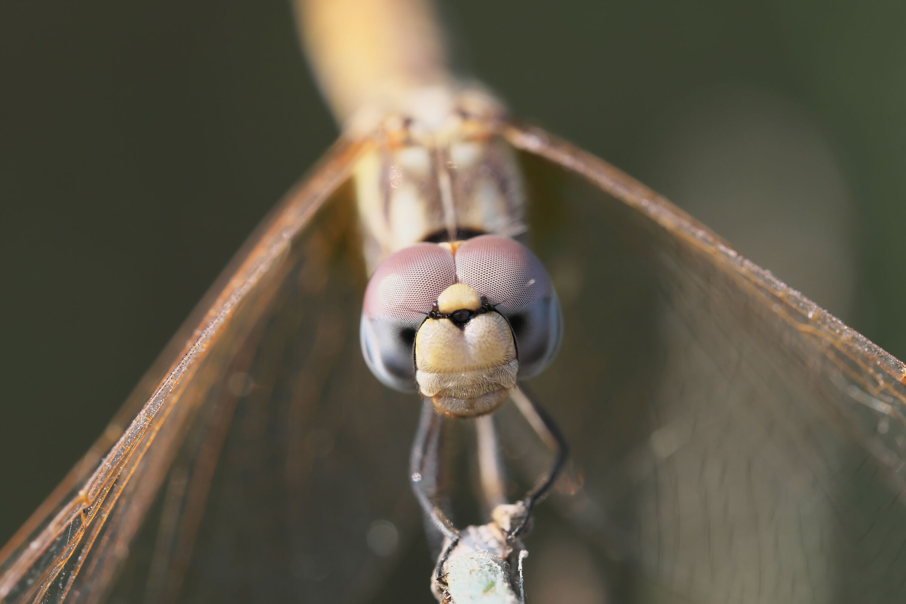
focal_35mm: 120
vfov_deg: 11.4
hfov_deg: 17.1
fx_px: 3020
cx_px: 453
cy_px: 302
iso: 400
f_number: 8
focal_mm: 80
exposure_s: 1/240
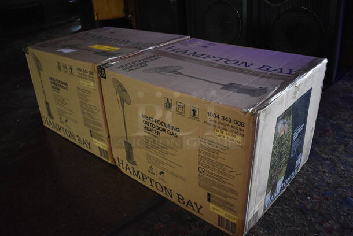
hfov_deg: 61.9
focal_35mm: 30
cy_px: 118
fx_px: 294
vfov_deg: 43.7
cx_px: 176
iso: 2200
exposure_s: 1/30
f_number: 3.5
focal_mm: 20
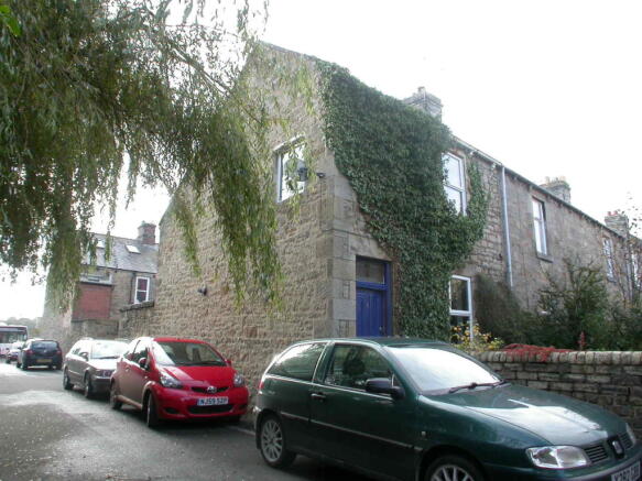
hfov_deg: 49.0
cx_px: 321
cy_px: 240
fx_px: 705
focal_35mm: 38
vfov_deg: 37.7
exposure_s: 1/97.7
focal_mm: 7.85
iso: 100
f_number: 4.2
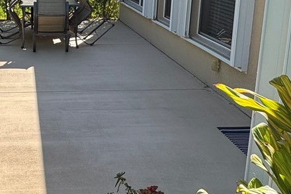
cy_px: 26
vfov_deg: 24.9
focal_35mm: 53
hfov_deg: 36.1
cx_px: 52
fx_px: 428
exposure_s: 1/932
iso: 50
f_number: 2.2
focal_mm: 2.22
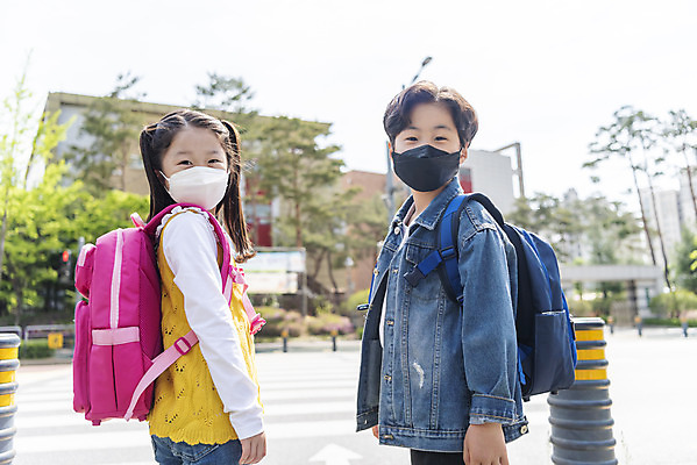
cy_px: 232
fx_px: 600
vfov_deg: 42.4
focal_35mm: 31
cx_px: 348
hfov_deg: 60.3
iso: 200
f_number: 2.8
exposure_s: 1/640
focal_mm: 31
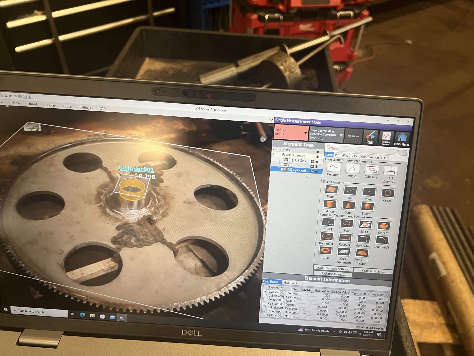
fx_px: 356
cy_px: 178
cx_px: 237
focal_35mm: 26
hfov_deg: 67.3
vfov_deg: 53.1
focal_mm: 5.7
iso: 320
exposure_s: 1/60
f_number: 1.5
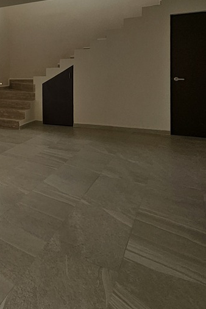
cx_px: -64
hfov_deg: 31.4
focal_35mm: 32
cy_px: 92
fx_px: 275
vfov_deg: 56.8
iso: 50
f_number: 2.2
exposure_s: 1/892
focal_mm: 2.2
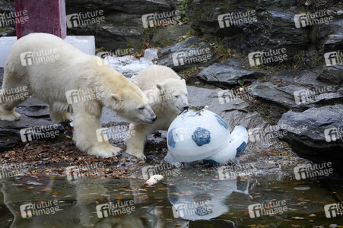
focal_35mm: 205
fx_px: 1952
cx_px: 172
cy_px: 114
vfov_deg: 6.7
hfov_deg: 10.0
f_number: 6.3
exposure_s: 1/640
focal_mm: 205
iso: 1600
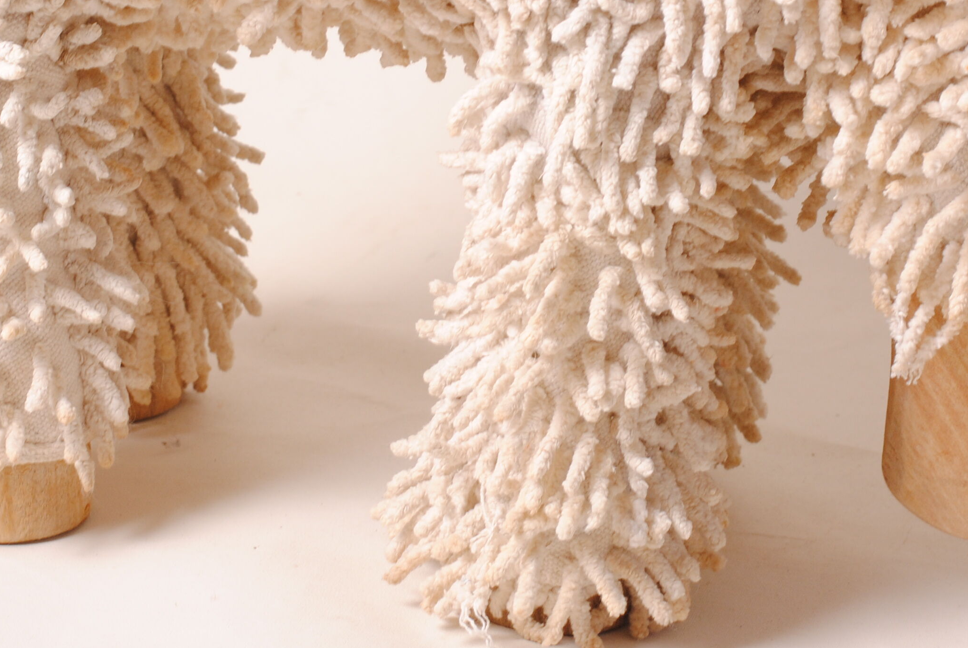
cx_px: 456
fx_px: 3823
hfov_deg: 14.4
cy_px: 138
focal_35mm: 142
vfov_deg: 9.7
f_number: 8
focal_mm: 50
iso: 200
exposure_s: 1/80
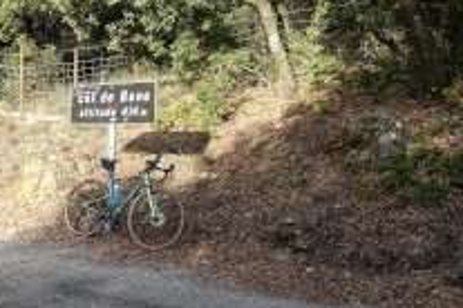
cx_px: 42
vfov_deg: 23.2
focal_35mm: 58
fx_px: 746
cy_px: 79
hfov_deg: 32.7
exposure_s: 1/100
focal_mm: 8.8
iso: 125
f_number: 5.6
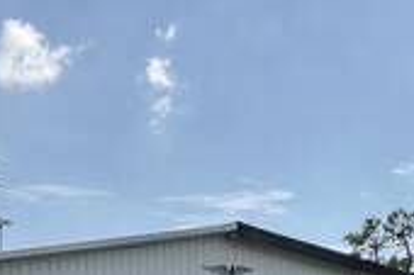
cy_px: 406
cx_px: 302
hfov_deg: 22.2
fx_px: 1045
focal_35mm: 91
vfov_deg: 14.1
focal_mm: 3
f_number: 1.8
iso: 16
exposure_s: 1/2667
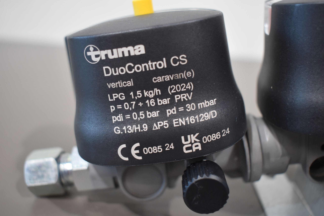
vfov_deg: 34.2
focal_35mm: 39
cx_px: 162
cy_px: 108
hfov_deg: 49.6
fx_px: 351
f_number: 4
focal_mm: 26
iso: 900
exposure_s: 1/125
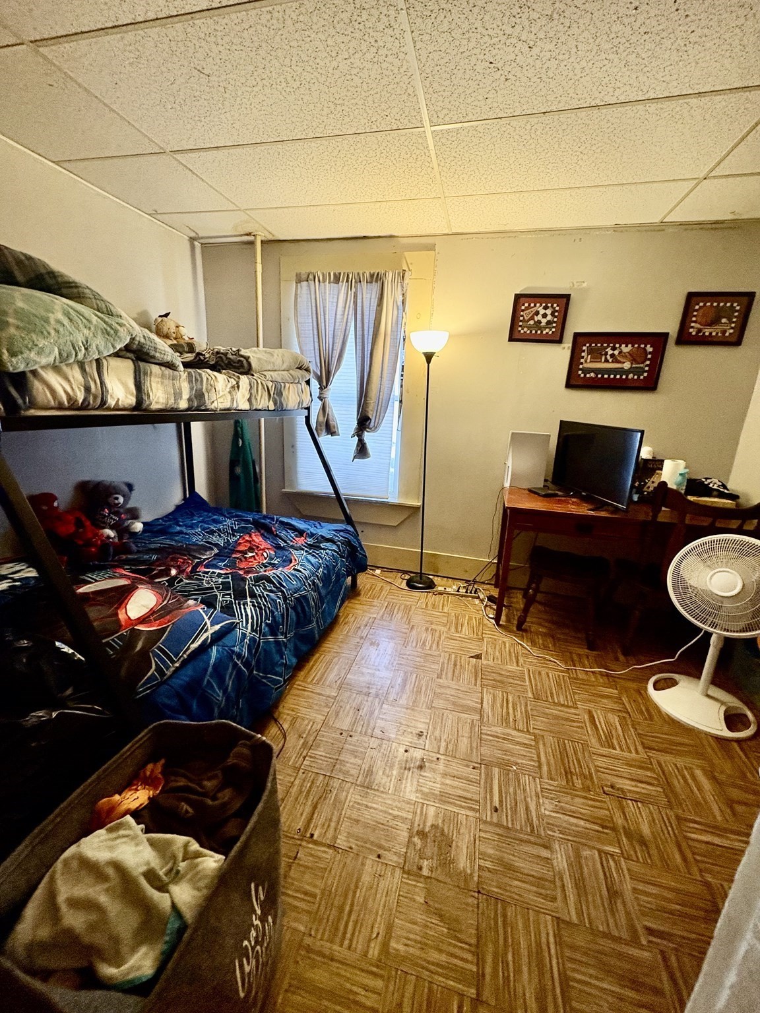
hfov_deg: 85.7
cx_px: 380
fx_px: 410
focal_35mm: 14
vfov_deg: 102.1
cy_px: 506
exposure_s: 1/60
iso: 640
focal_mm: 2.22
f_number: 2.2
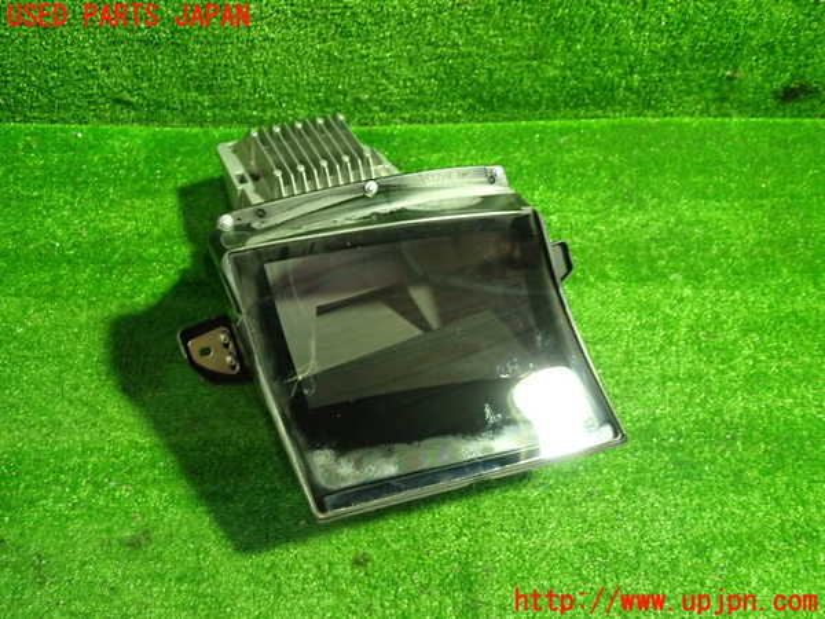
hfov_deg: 60.0
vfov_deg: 46.8
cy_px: 310
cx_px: 412
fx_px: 715
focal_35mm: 30
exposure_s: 1/30
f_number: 2.3
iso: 500
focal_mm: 5.4
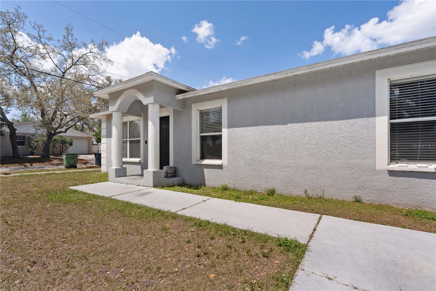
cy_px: 146
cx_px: 218
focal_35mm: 16
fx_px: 194
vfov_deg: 73.7
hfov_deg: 96.7
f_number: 8
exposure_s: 1/1250
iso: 250
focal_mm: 16
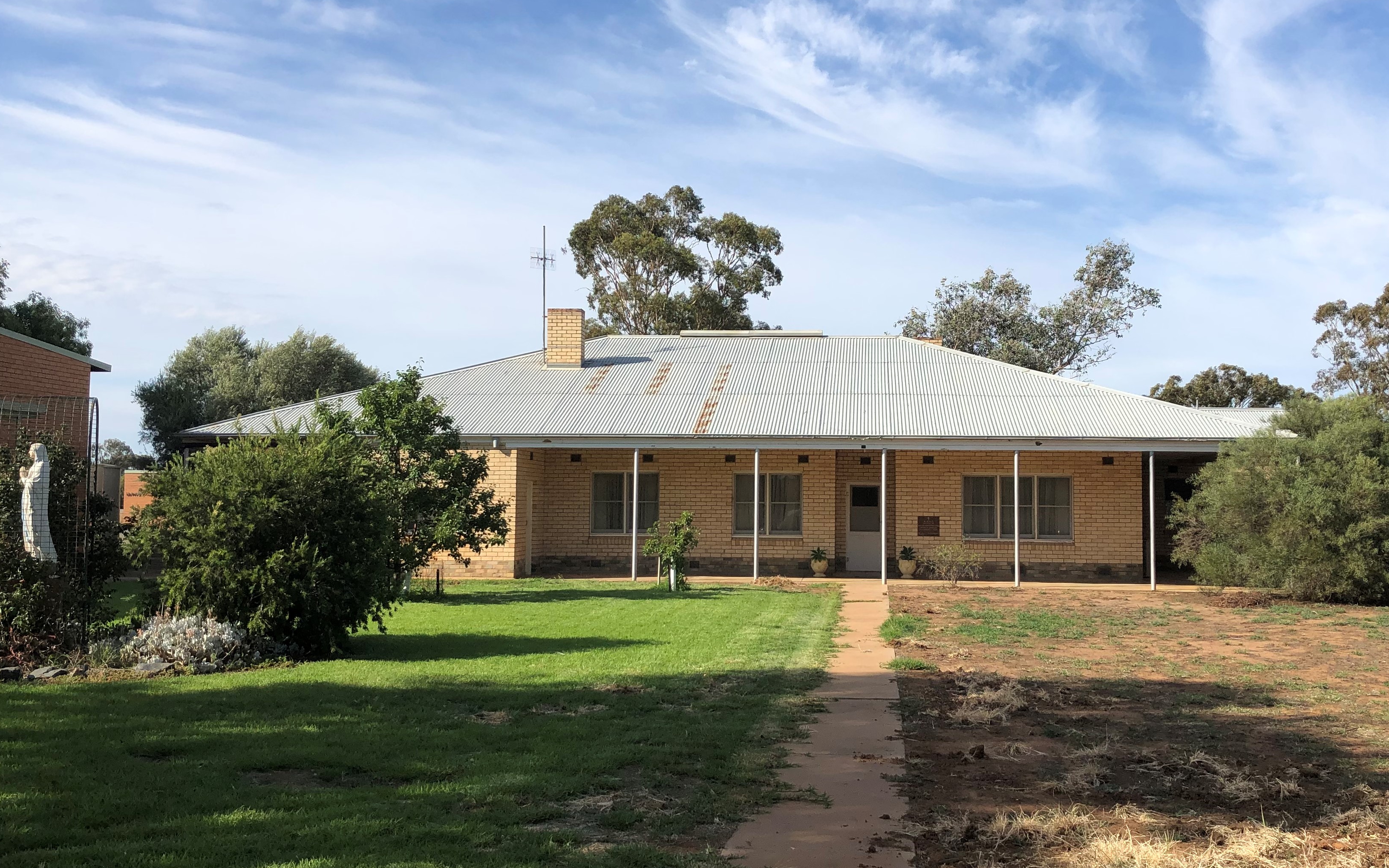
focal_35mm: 30
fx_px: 1136
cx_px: 699
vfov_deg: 41.7
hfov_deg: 62.9
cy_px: 505
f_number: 1.8
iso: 20
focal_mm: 3.99
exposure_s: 1/2525
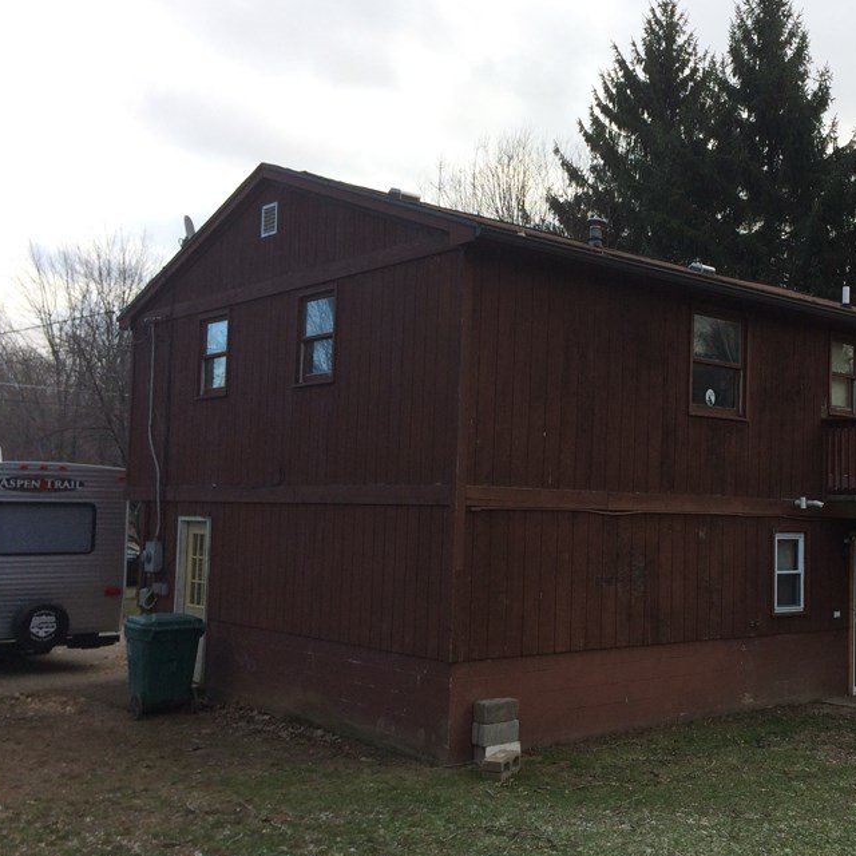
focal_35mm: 41
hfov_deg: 39.5
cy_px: 448
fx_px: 1147
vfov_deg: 40.9
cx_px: 671
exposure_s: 1/513
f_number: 2.2
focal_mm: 4.15
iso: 32
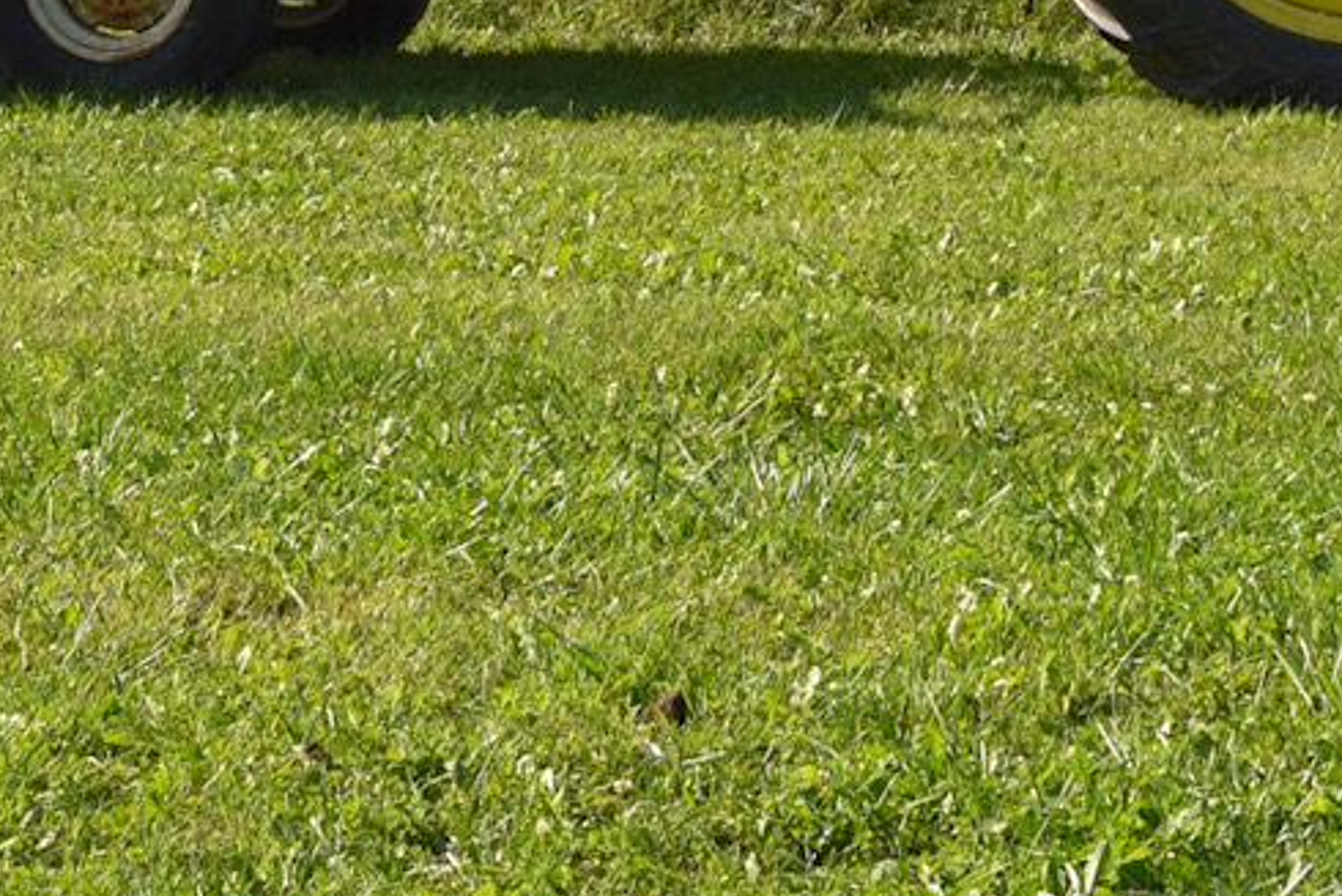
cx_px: 372
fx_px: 7010
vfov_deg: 7.1
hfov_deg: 10.9
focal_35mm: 188
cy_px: -744
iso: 110
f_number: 8
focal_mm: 30
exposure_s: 1/250
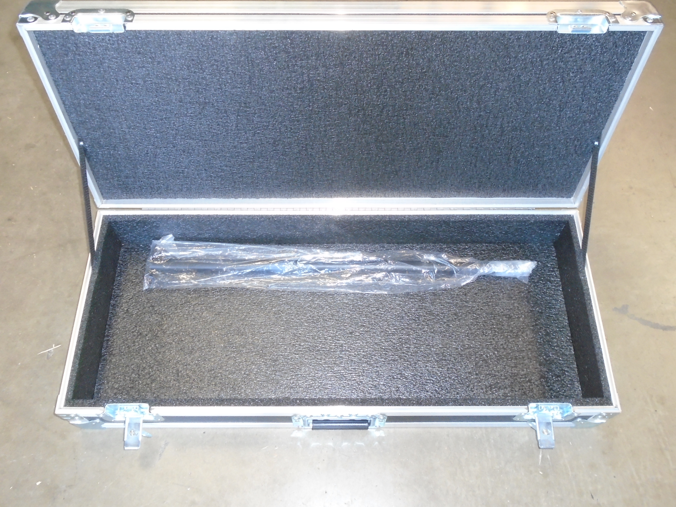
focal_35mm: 31
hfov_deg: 58.4
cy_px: 254
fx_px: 605
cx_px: 338
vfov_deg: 45.4
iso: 400
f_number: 3.5
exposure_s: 1/40
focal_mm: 5.5
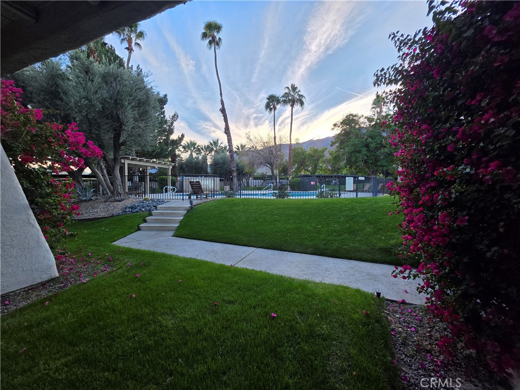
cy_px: 195
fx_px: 195
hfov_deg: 106.2
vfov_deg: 89.9
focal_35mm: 13
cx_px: 260
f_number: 1.9
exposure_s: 1/324
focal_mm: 2.2
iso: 40
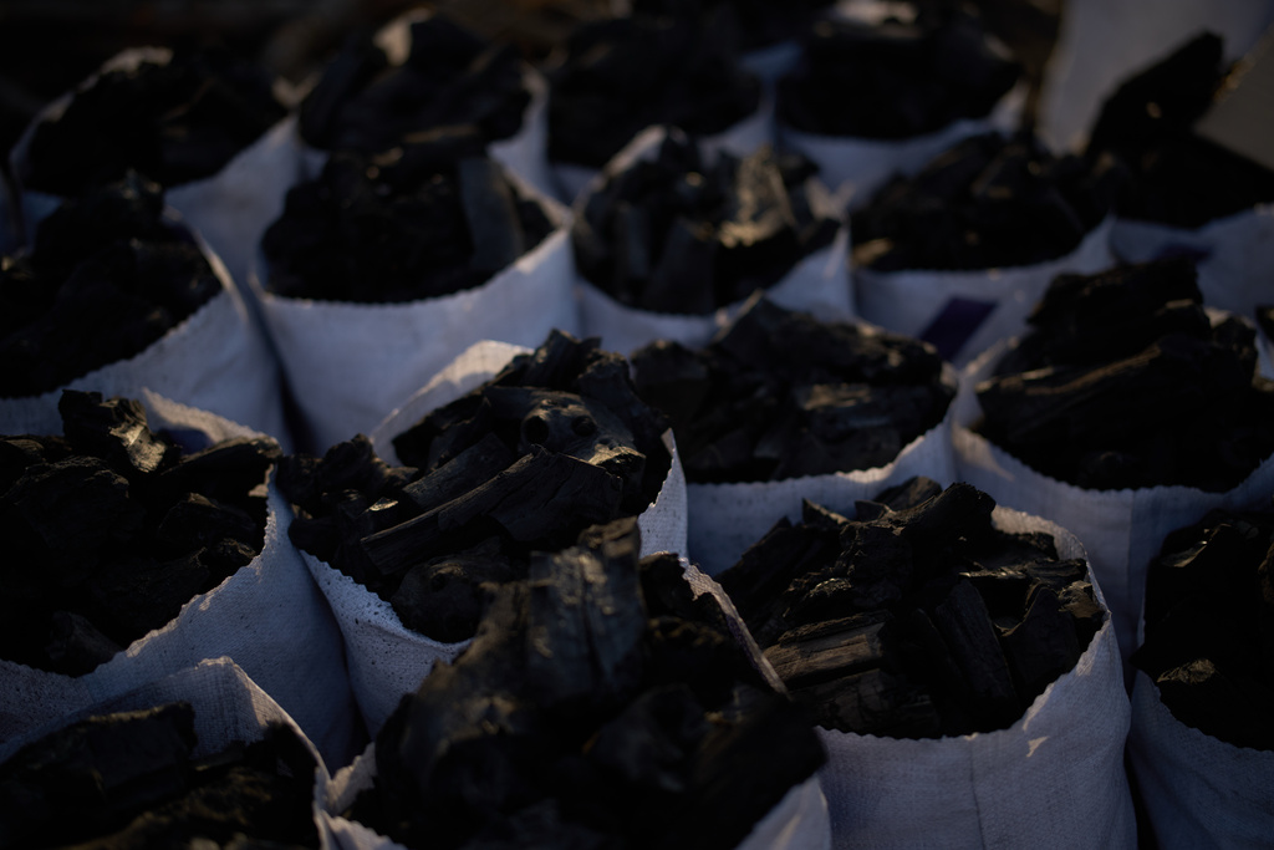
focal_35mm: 50
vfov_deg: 27.0
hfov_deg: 39.6
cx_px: 637
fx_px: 1770
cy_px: 425
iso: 100
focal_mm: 50
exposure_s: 1/3200
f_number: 1.4
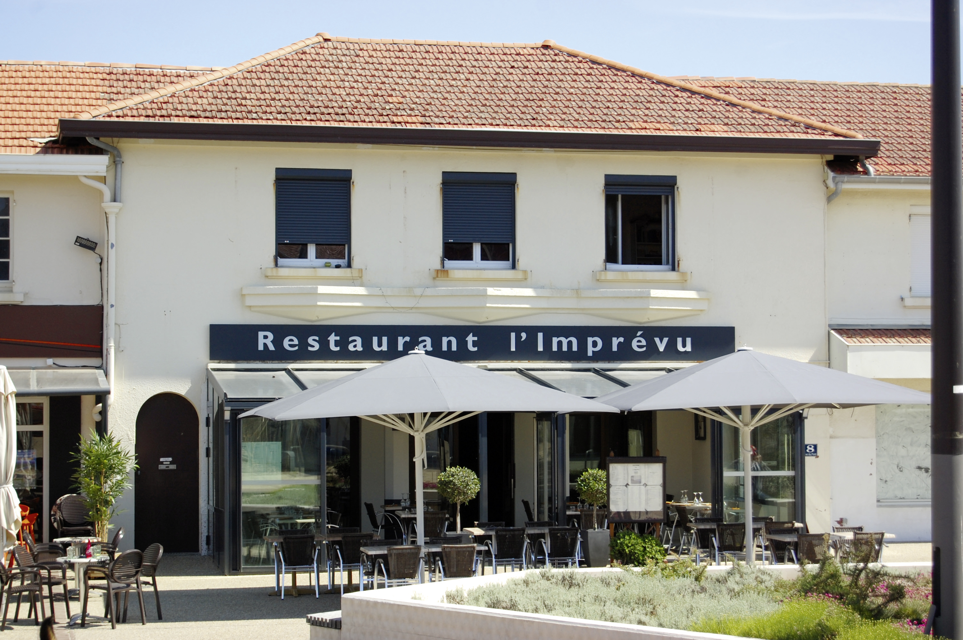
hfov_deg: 24.6
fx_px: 2205
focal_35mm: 82
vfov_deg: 16.5
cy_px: 320
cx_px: 482
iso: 200
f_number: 5.6
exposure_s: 1/500
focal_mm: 55
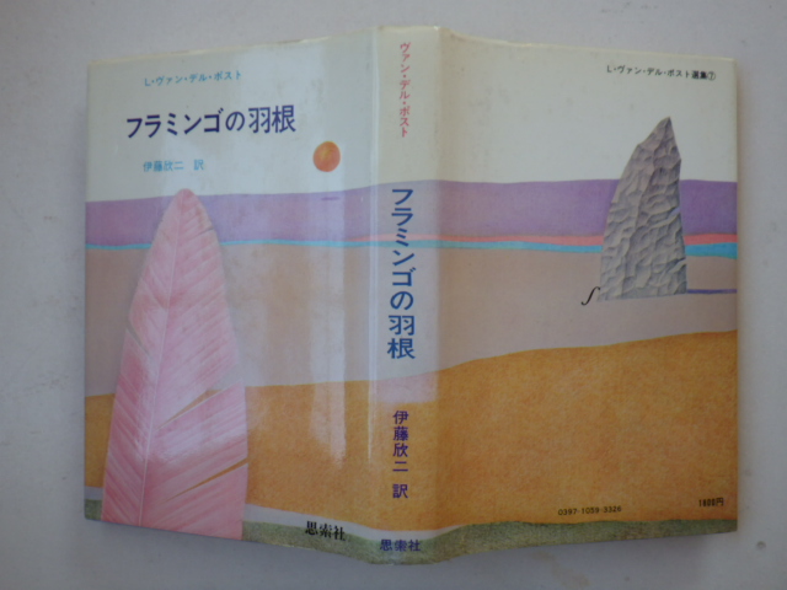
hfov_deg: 63.4
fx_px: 637
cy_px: 295
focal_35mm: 28
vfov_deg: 49.7
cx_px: 394
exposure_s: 1/80
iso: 125
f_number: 3.5
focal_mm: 5
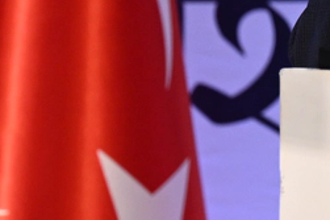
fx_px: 5789
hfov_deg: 3.2
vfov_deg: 2.2
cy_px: -226
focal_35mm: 632
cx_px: 590
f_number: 2.8
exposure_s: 1/500
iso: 800
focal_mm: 83
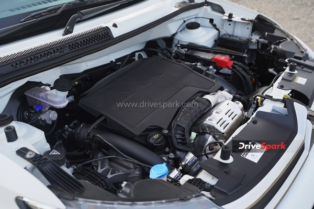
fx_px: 331
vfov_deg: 35.1
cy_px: 104
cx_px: 157
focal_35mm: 38
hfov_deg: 50.7
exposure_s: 1/125
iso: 200
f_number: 5
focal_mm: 38
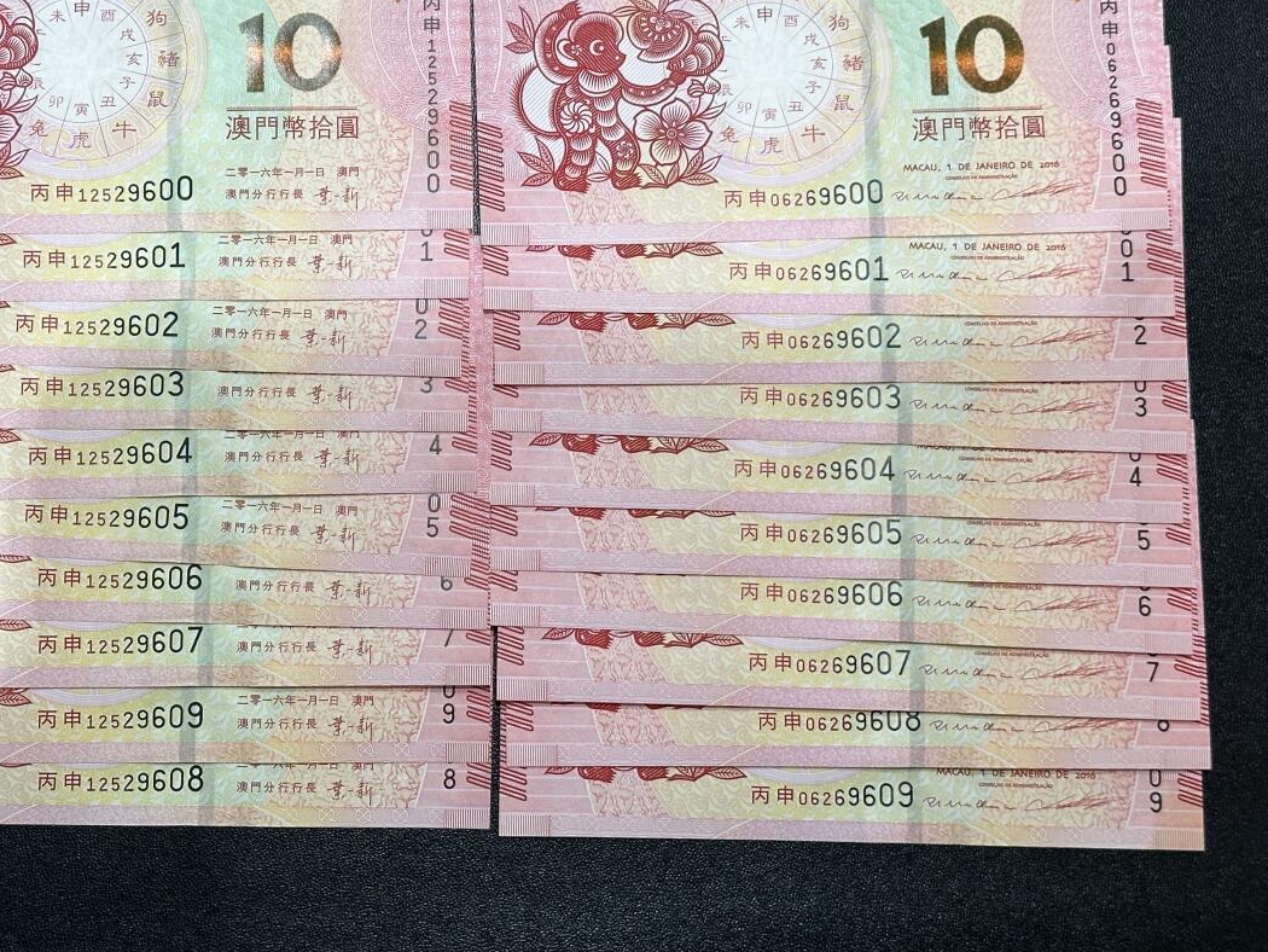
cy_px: 342
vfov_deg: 22.9
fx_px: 2345
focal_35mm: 64
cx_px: 461
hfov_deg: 30.1
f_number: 1.78
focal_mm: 6.86
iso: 64
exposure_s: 1/50
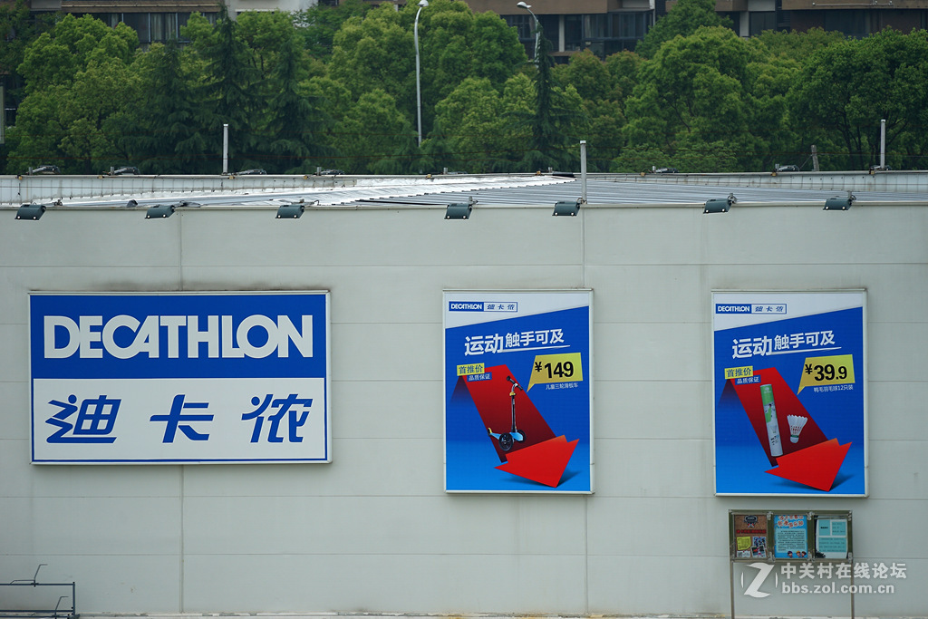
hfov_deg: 6.9
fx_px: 7734
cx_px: 464
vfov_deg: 4.6
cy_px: 310
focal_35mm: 300
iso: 200
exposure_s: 1/640
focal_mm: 300
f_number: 5.6
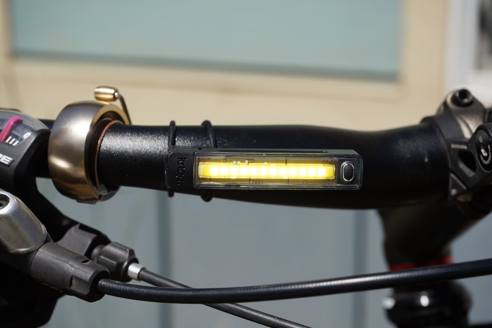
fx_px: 956
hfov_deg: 28.8
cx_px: 246
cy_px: 164
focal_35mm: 70
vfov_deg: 19.5
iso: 100
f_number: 9
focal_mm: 70
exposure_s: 1/320
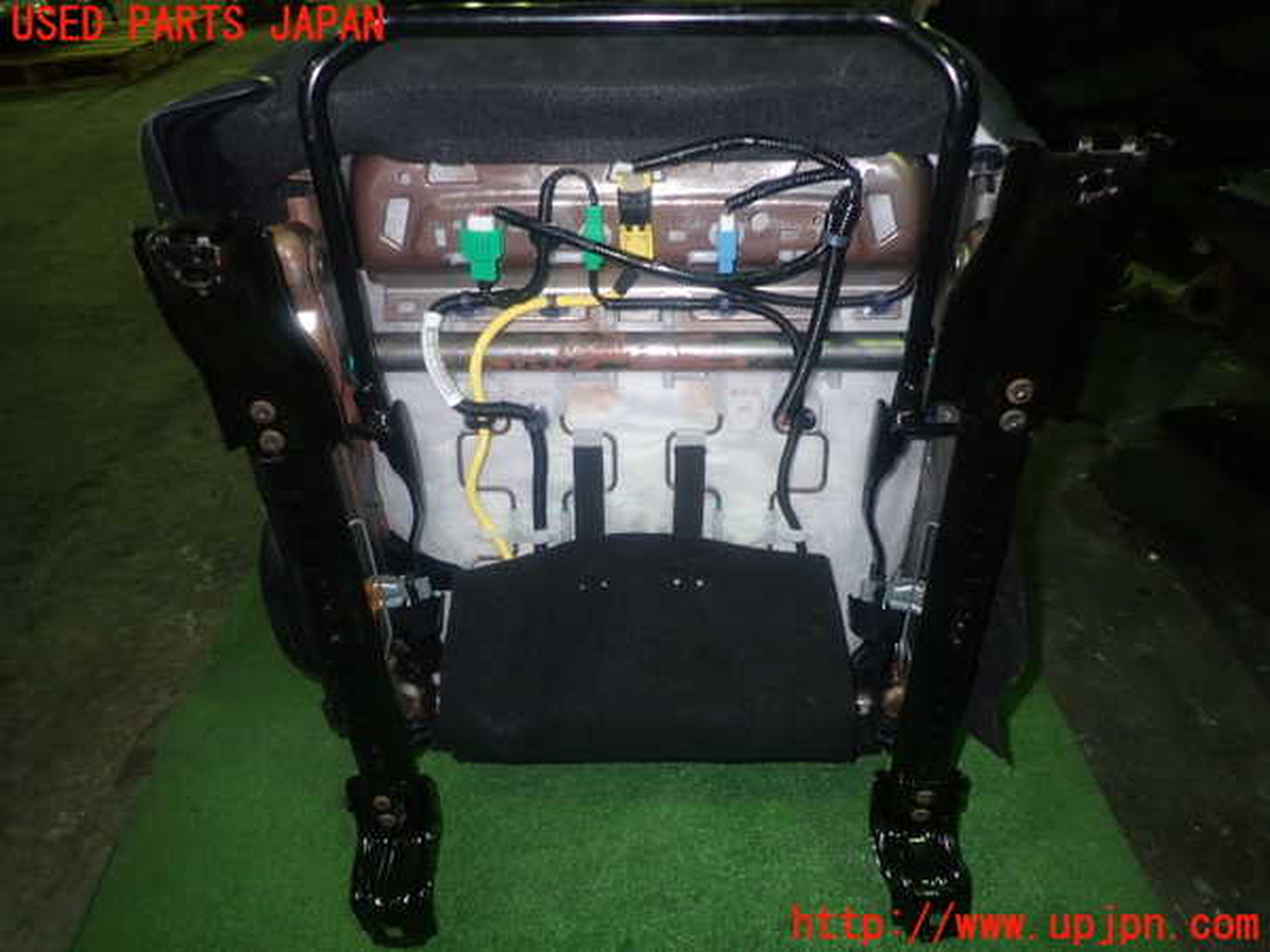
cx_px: 635
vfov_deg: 54.9
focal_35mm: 25
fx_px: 917
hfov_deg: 69.4
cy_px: 476
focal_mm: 4.5
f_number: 2
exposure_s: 1/30
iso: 200
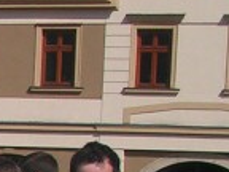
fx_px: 1396
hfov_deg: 8.5
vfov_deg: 6.7
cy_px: 377
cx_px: -329
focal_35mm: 211
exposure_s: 1/200
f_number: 5.6
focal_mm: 5.8
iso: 50
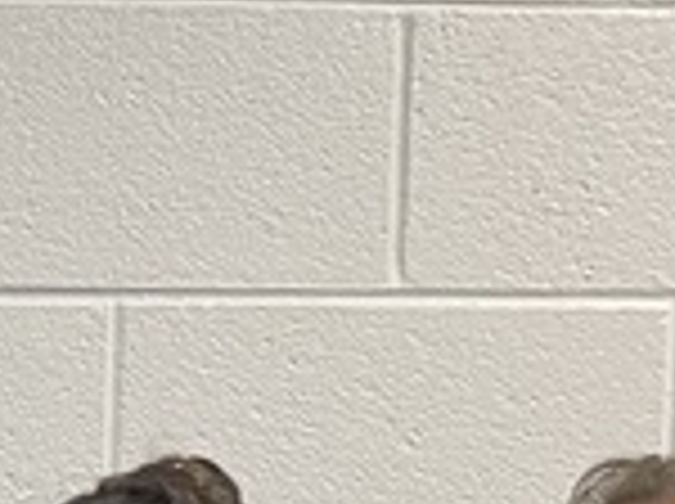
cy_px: 1269
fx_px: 3465
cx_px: -630
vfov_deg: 7.7
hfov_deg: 10.3
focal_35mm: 178
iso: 100
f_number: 1.6
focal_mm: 4.2
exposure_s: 1/60
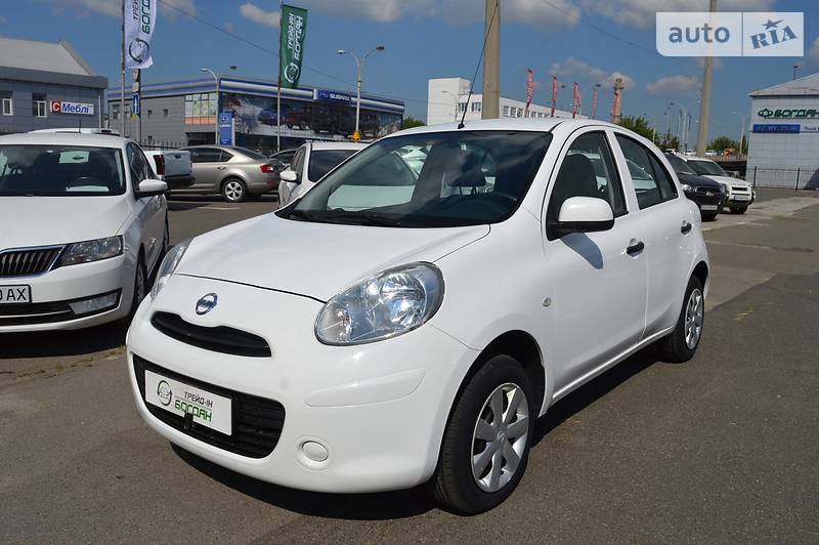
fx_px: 614
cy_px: 272
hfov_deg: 67.4
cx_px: 410
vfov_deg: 47.9
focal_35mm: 27
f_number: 10
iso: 100
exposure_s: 1/400
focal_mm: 18
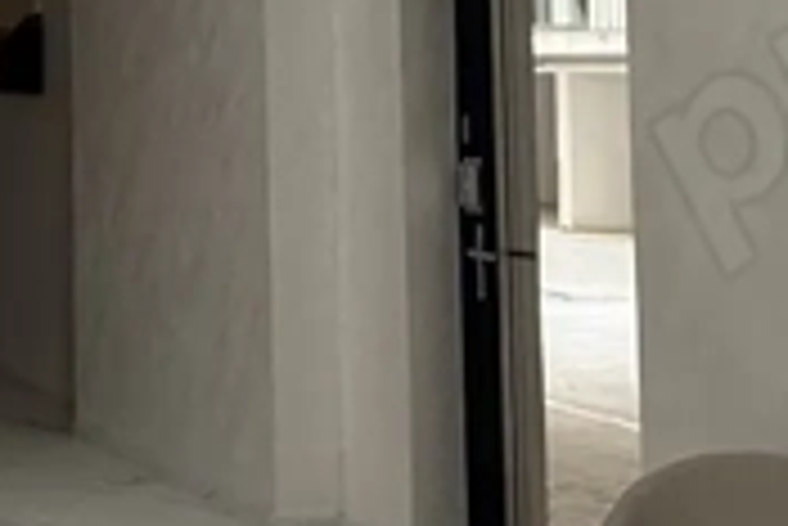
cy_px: -63
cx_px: -455
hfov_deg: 20.3
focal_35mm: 83
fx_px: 1818
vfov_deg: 16.0
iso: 160
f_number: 2.2
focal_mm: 2.22
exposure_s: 1/99
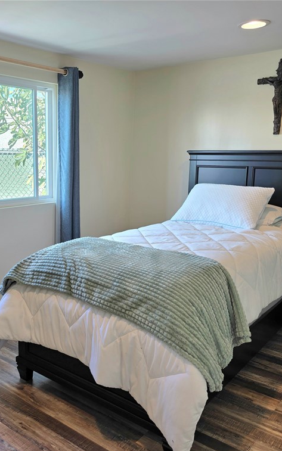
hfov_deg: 37.6
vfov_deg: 58.1
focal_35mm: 33
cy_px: 228
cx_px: 80
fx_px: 406
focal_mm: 6.3
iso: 40
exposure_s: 1/120
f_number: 1.7
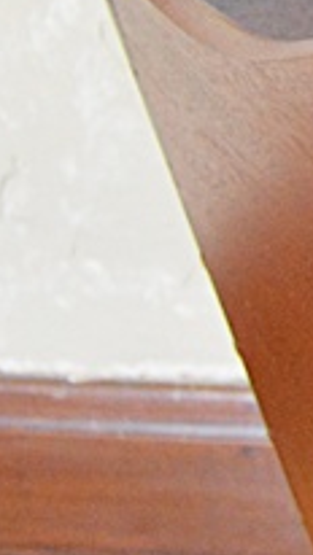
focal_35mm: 168
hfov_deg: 6.2
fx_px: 2477
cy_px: 85
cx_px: 1144
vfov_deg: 12.7
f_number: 3.5
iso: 3200
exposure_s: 1/60
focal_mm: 22
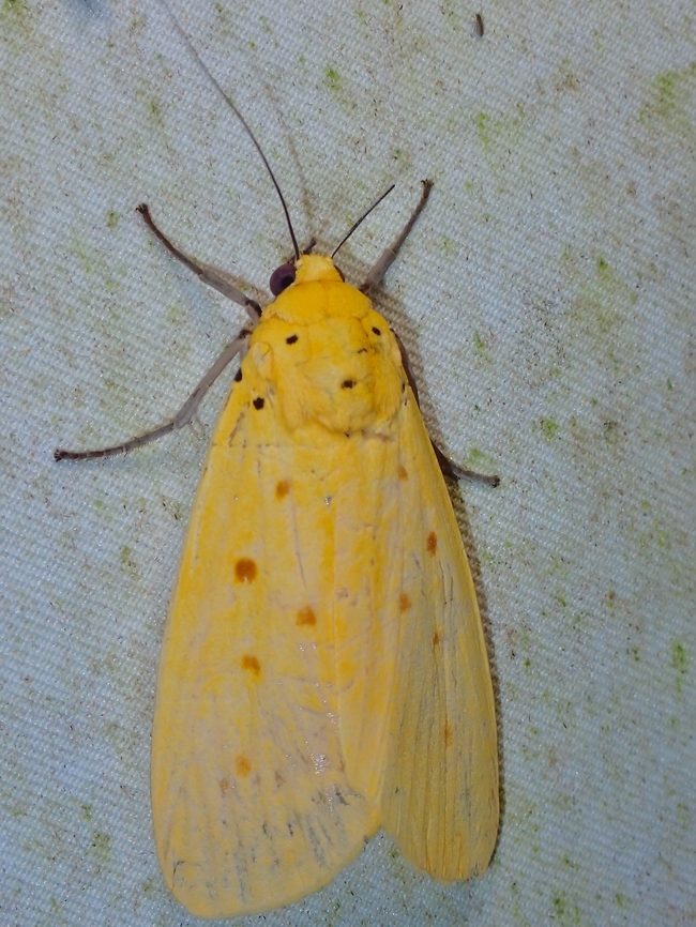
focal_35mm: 100
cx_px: 348
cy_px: 464
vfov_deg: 19.6
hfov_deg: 14.8
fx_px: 2680
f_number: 6.3
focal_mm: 18
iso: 200
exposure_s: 1/200
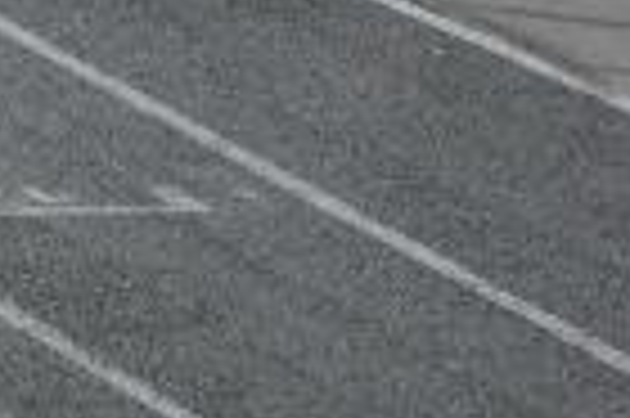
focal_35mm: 687
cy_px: 409
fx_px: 12008
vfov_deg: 2.0
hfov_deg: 3.0
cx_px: -806
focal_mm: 100
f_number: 4.8
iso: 400
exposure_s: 1/3200
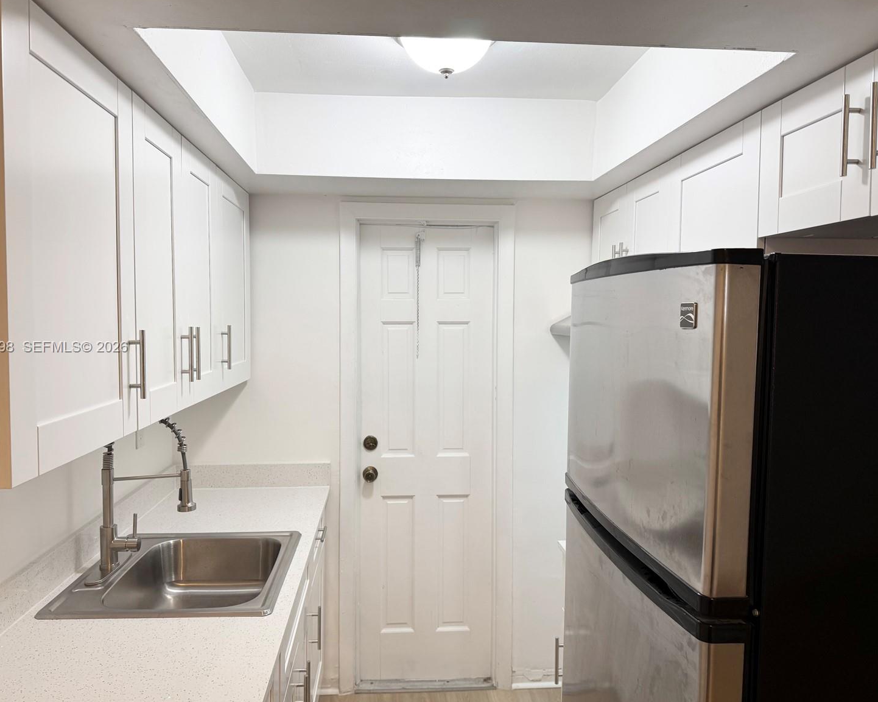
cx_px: 425
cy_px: 348
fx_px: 675
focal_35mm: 26
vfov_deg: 54.9
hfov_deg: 66.0
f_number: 1.78
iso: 125
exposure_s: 1/120
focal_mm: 6.76
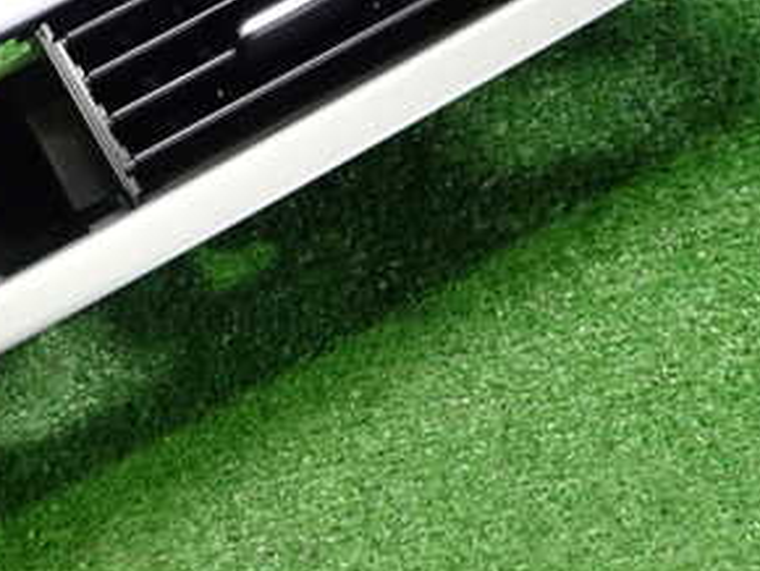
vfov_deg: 23.4
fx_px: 1362
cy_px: 126
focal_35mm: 62
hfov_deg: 29.9
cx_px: 79
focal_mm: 5.4
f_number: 2.3
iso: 500
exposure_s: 1/30
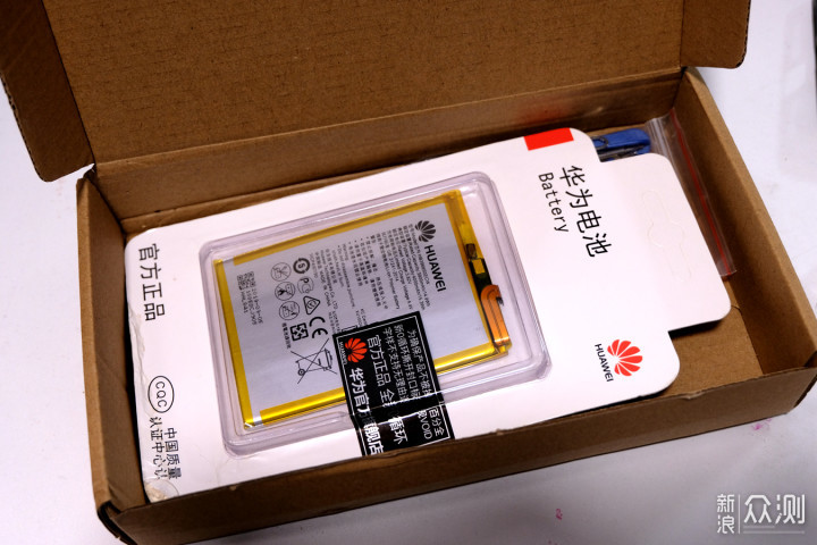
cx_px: 408
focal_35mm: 42
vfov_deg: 31.9
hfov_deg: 46.4
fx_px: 953
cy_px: 272
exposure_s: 1/34
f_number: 4.5
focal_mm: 28.2
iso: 800
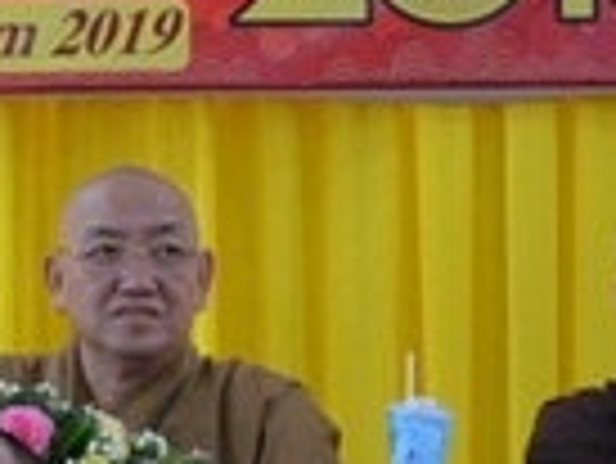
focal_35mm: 327
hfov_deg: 6.0
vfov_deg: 4.6
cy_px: 182
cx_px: -144
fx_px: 5824
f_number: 5
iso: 1000
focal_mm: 48
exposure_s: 1/100
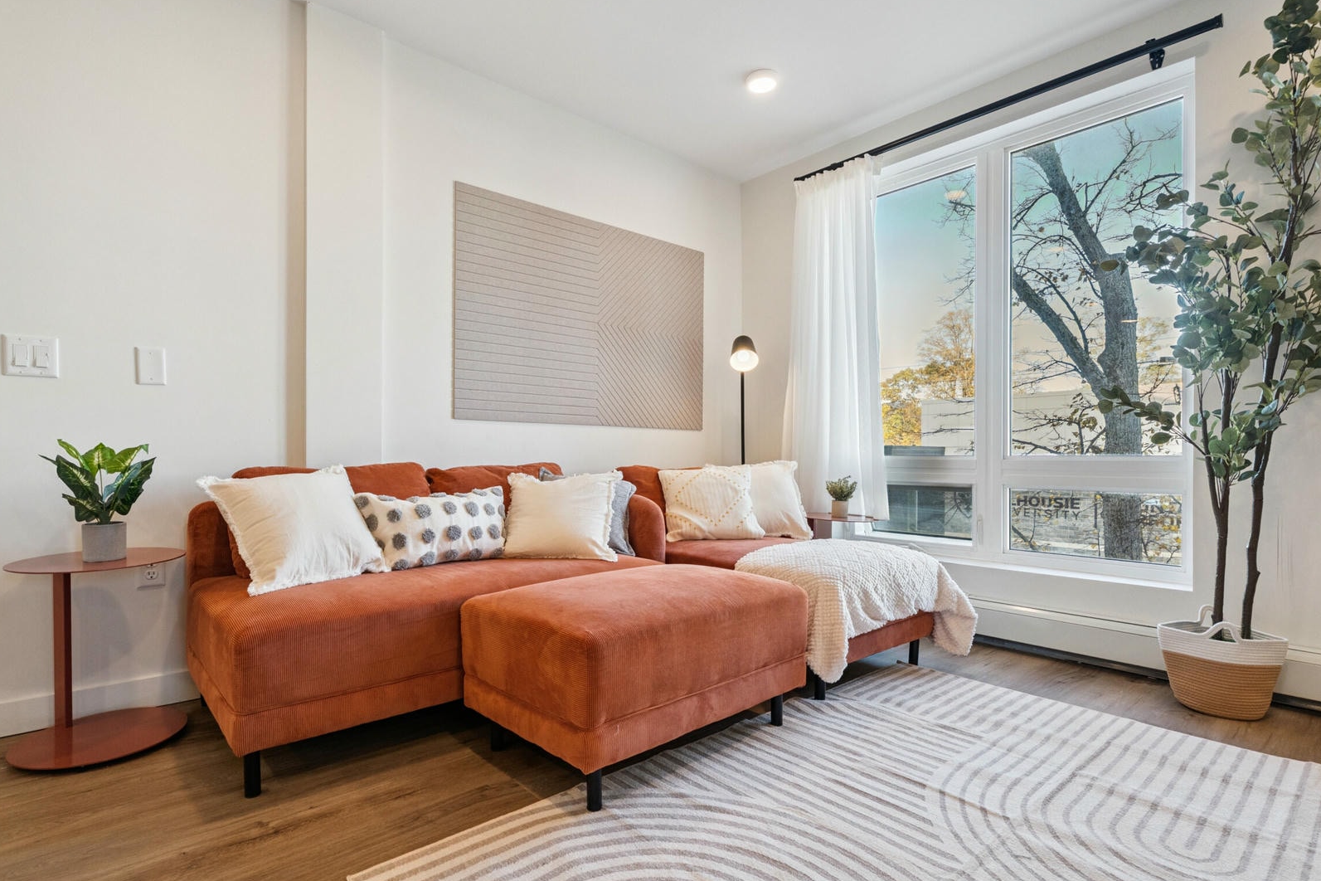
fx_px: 660
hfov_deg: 89.9
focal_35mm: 18
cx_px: 625
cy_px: 463
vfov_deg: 67.3
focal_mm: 16
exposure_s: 1/125
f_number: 8
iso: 2000
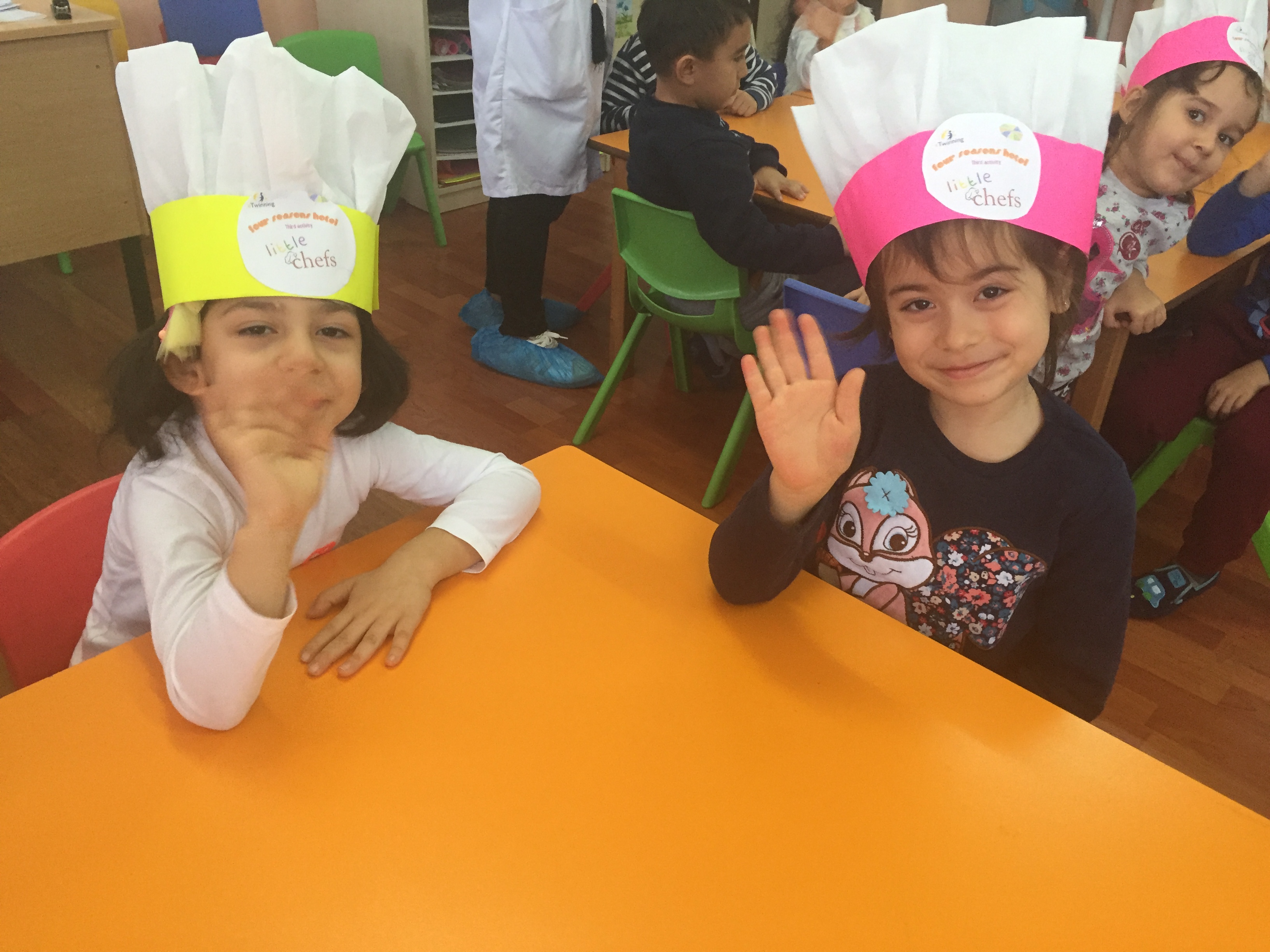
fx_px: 1064
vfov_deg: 48.2
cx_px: 635
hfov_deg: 61.7
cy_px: 476
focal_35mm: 29
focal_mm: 4.15
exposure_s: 1/33
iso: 200
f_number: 2.2
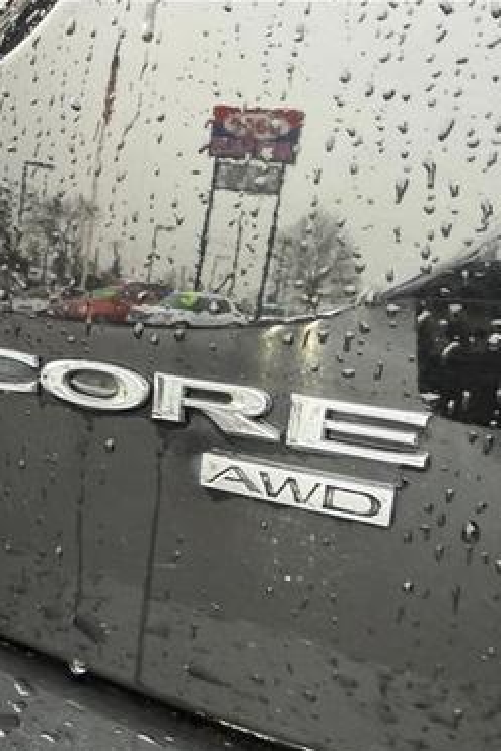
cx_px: 120
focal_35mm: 34
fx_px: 709
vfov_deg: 55.8
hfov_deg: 37.9
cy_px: 382
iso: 320
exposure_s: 1/95
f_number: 2.2
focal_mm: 2.22
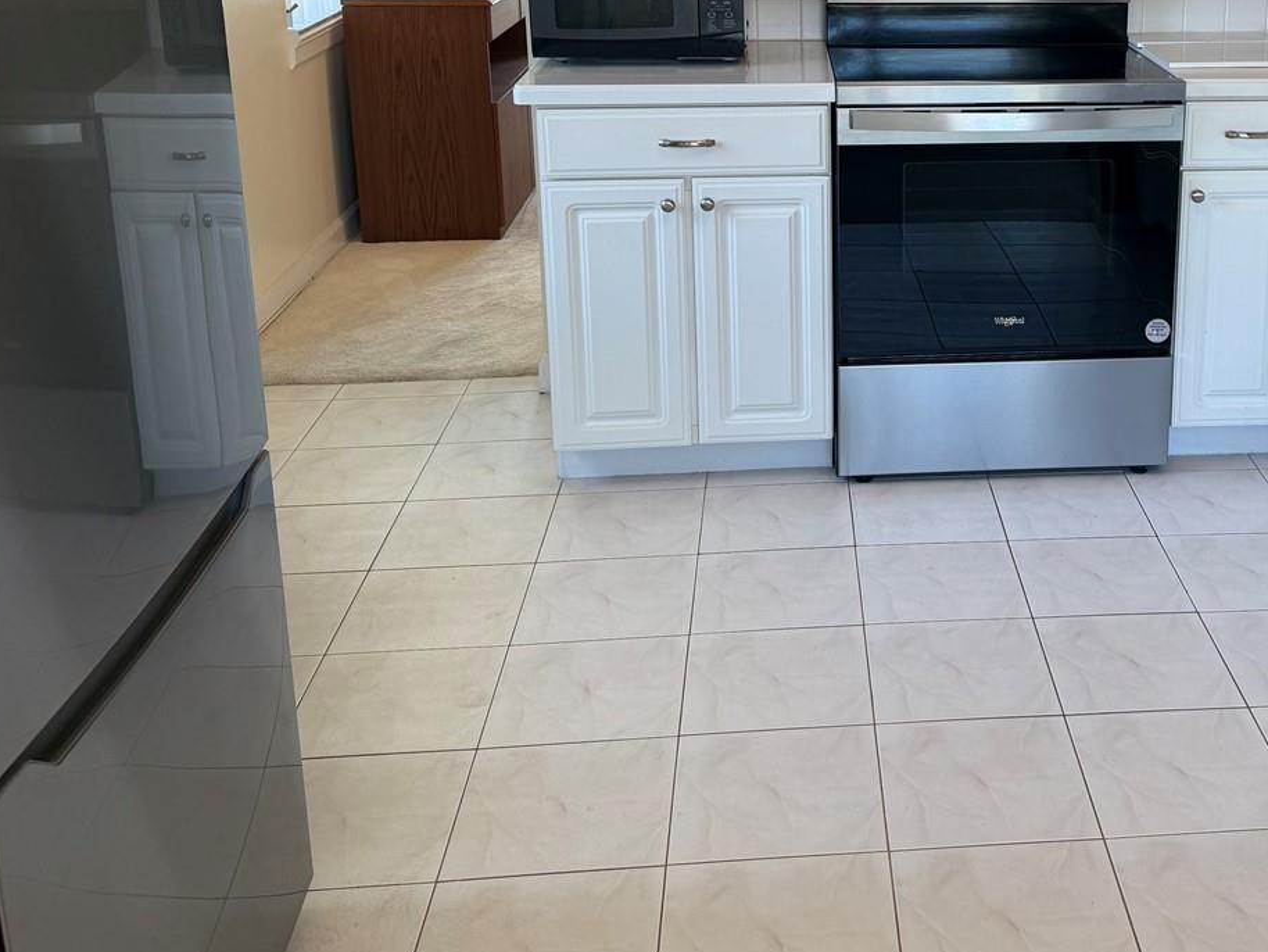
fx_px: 1539
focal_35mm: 42
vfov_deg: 33.3
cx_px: 959
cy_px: 185
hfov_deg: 43.3
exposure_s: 1/127
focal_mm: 6.76
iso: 80
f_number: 1.78
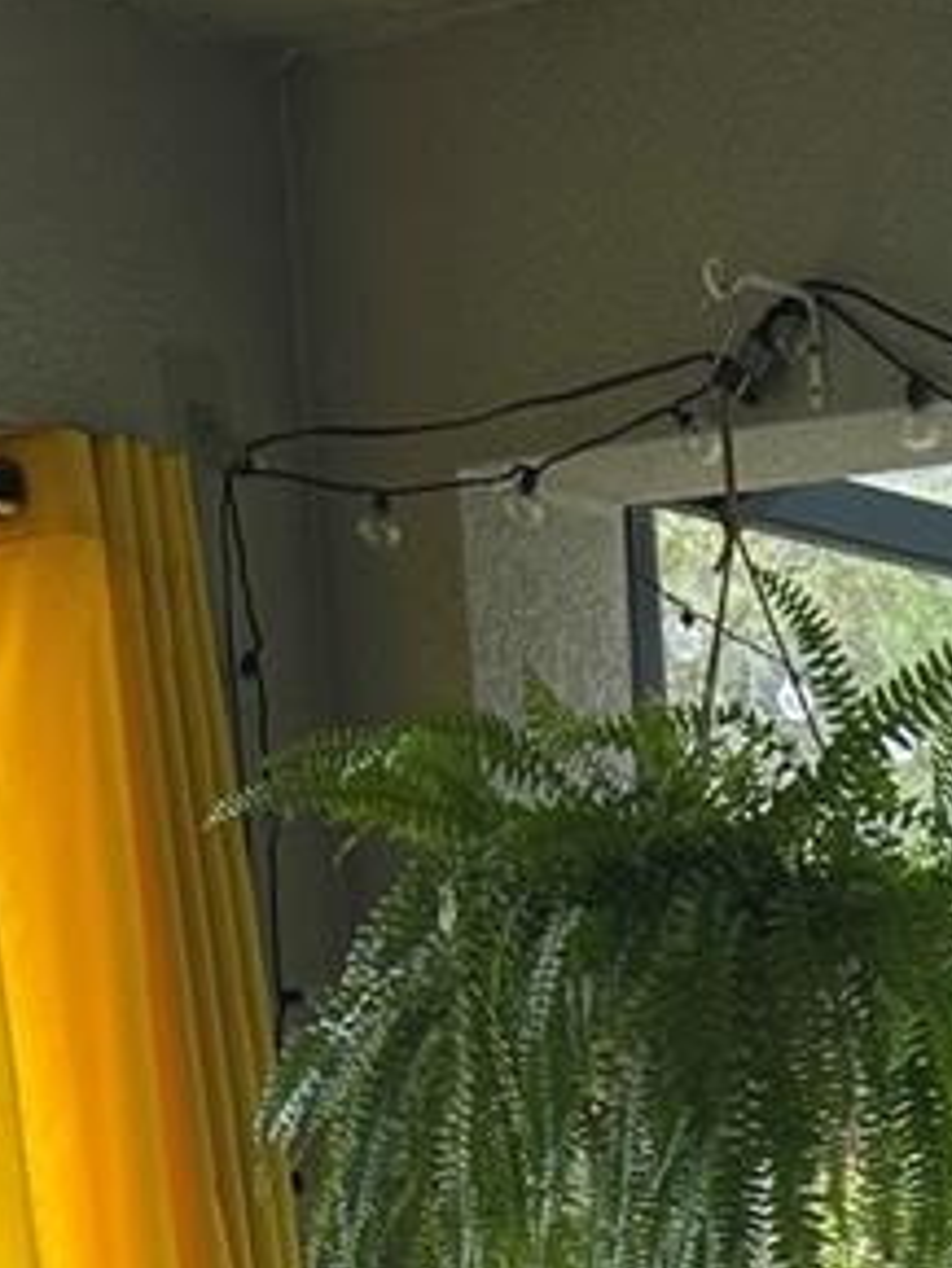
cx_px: 1623
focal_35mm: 108
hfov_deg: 12.7
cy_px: 2260
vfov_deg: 15.7
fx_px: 3957
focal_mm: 5.7
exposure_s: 1/159
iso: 40
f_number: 1.5
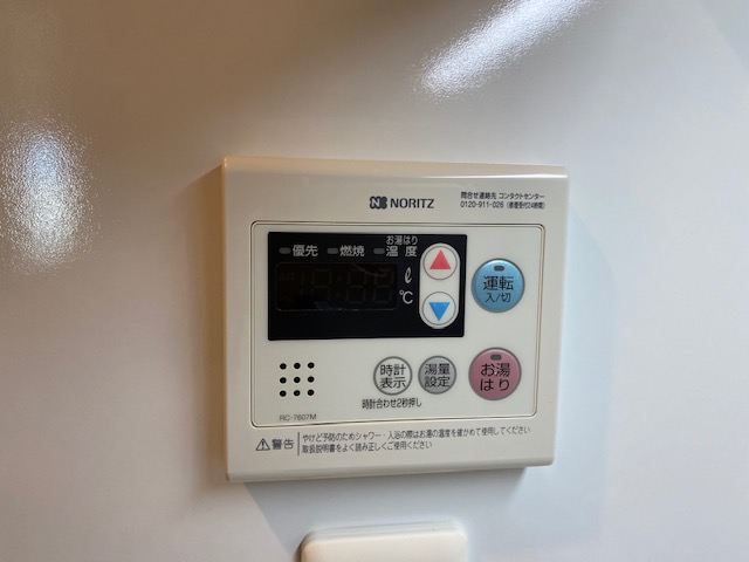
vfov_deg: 53.1
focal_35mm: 26
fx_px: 563
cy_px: 281
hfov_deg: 67.3
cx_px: 374
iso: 100
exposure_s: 1/100
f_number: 1.8
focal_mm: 4.25
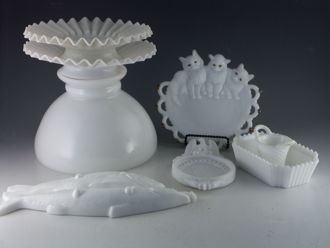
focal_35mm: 70
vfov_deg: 21.0
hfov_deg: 27.8
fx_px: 667
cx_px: 165
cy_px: 124
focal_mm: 17.93
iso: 100
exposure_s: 1/125
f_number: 4.5
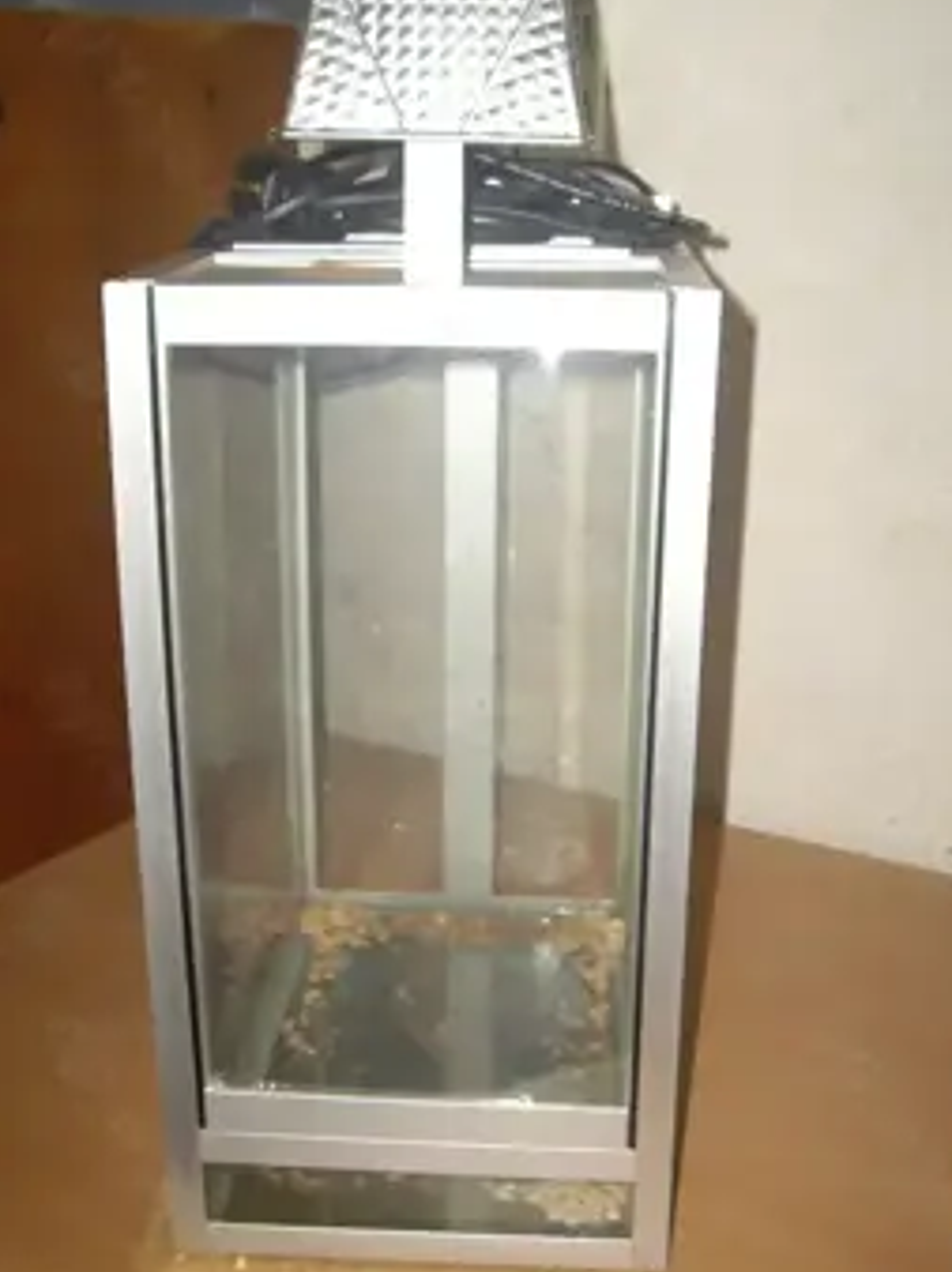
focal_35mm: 45
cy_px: 632
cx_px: 557
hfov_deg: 32.1
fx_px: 1652
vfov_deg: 42.1
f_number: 2.7
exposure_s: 1/40
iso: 200
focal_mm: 6.2
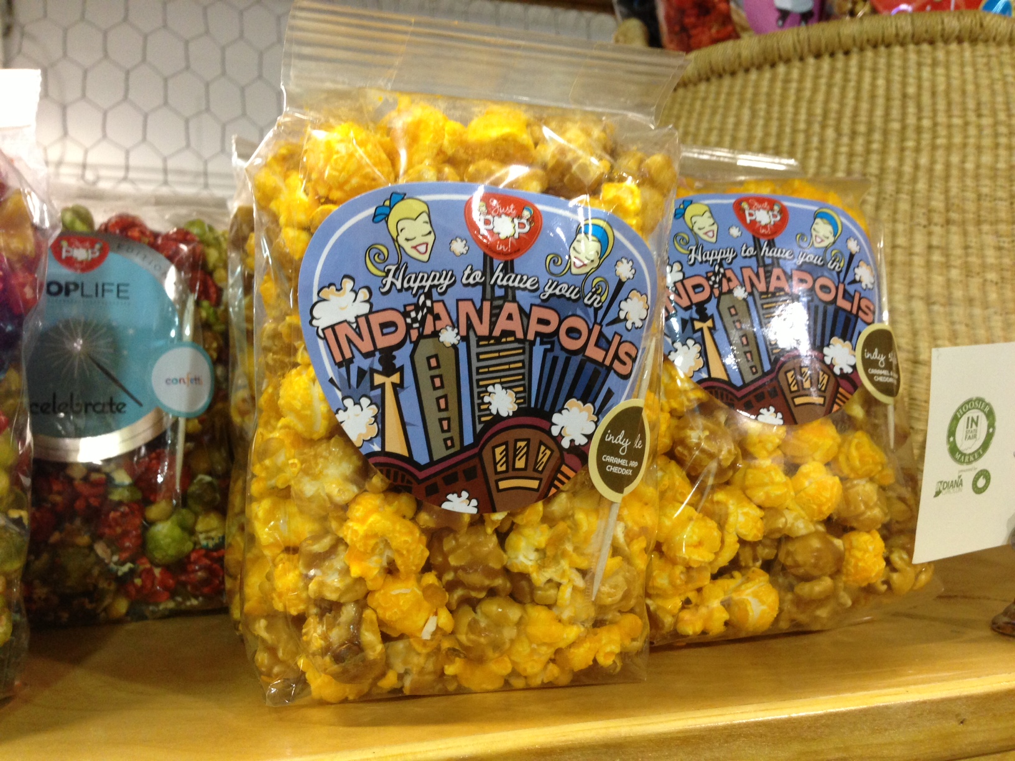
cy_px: 380
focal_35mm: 33
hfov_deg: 55.4
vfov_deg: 42.9
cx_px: 508
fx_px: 968
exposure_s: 1/20
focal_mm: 4.13
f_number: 2.4
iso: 160
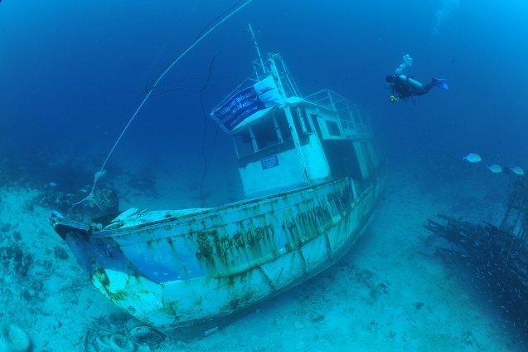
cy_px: 176
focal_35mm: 16
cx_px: 264
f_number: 10
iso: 400
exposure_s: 1/60
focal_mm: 16
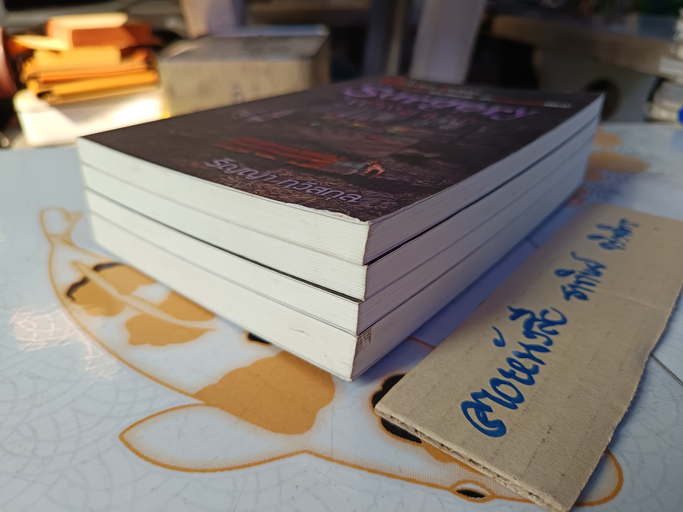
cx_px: 342
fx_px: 474
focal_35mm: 24
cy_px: 256
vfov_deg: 56.8
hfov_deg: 71.6
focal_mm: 5.31
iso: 105
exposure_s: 1/100
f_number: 1.7
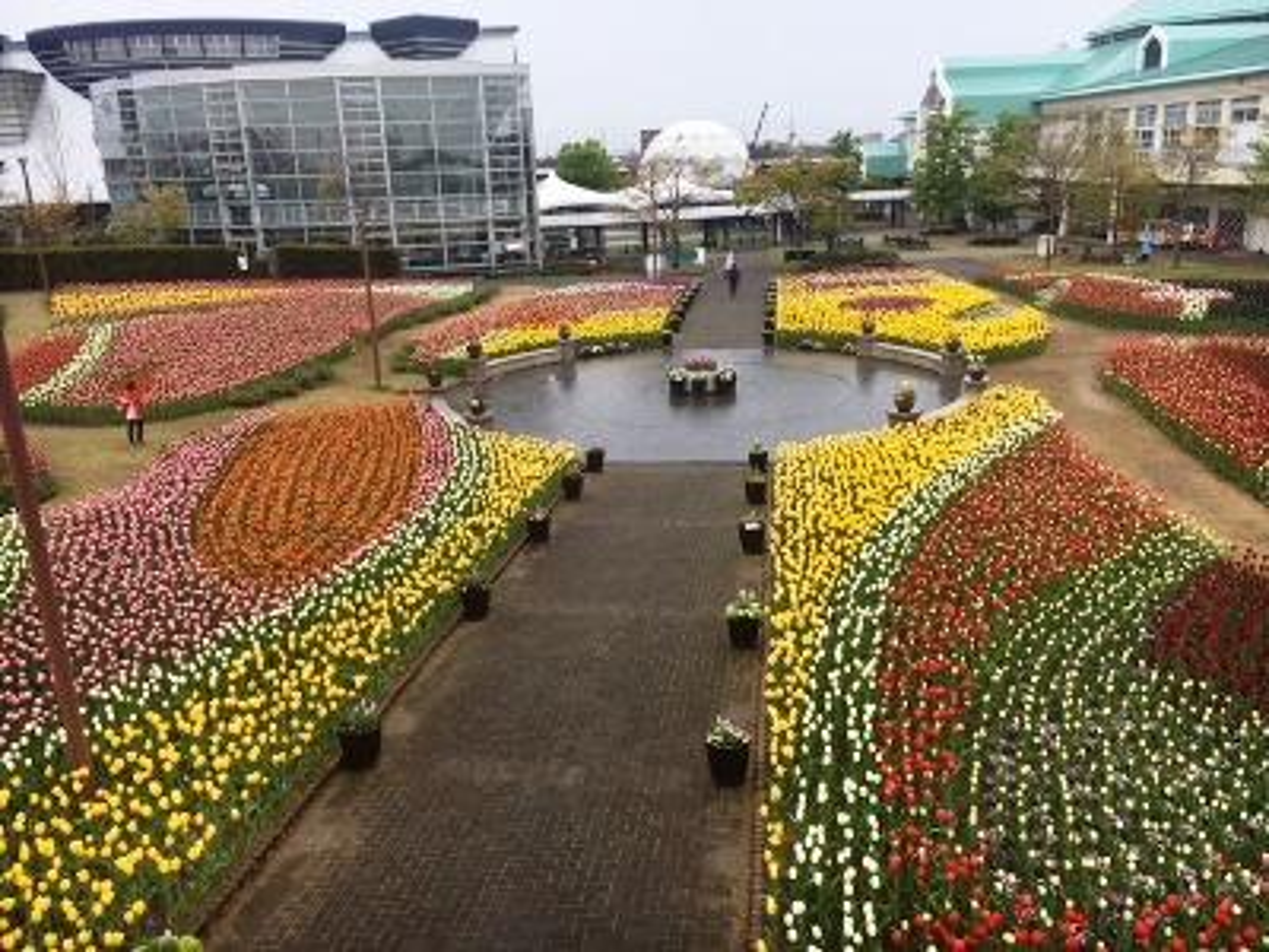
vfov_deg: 48.2
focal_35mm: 29
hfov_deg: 61.7
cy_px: 476
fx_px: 1063
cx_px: 634
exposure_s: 1/1026
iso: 25
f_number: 2.2
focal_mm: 4.15
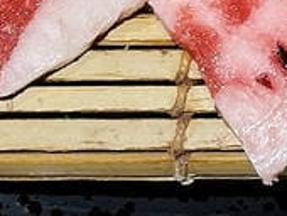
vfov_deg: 4.3
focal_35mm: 338
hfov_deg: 5.7
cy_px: -238
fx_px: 2806
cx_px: 621
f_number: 1.78
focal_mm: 6.86
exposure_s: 1/120
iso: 64
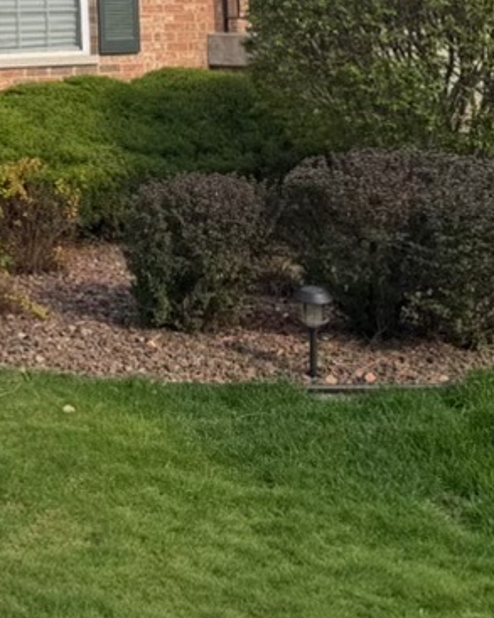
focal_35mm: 82
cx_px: -140
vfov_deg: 21.8
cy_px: -101
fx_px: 1498
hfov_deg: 17.6
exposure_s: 1/2703
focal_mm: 6.76
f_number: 1.78
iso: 80
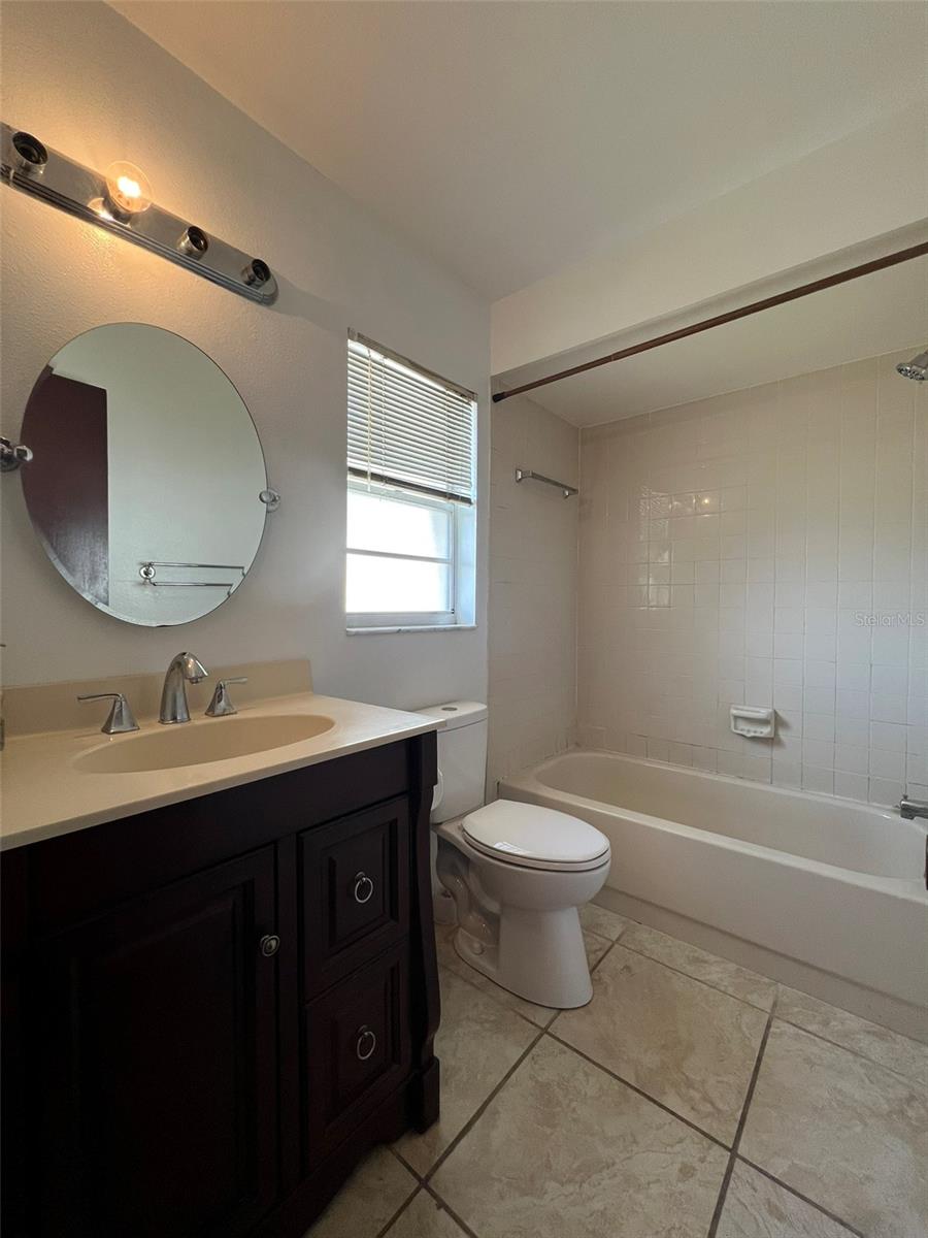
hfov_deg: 89.9
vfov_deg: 106.2
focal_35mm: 13
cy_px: 619
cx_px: 464
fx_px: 465
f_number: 1.8
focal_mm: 1.57
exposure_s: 1/120
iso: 125
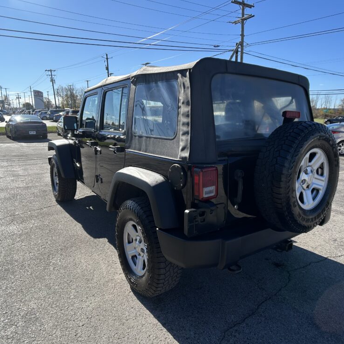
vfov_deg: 51.1
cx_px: 194
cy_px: 165
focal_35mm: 32
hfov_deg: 51.0
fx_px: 360
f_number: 1.5
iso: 50
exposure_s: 1/2762
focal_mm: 5.7
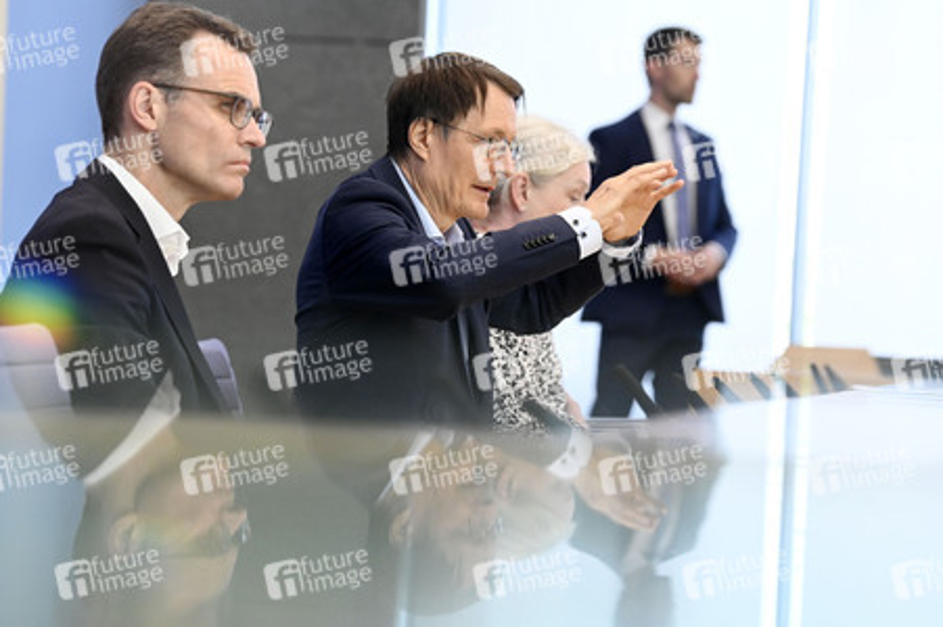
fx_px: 4319
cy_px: 314
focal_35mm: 165
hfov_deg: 12.5
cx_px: 472
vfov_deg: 8.3
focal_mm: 165
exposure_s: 1/500
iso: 3200
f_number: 5.6
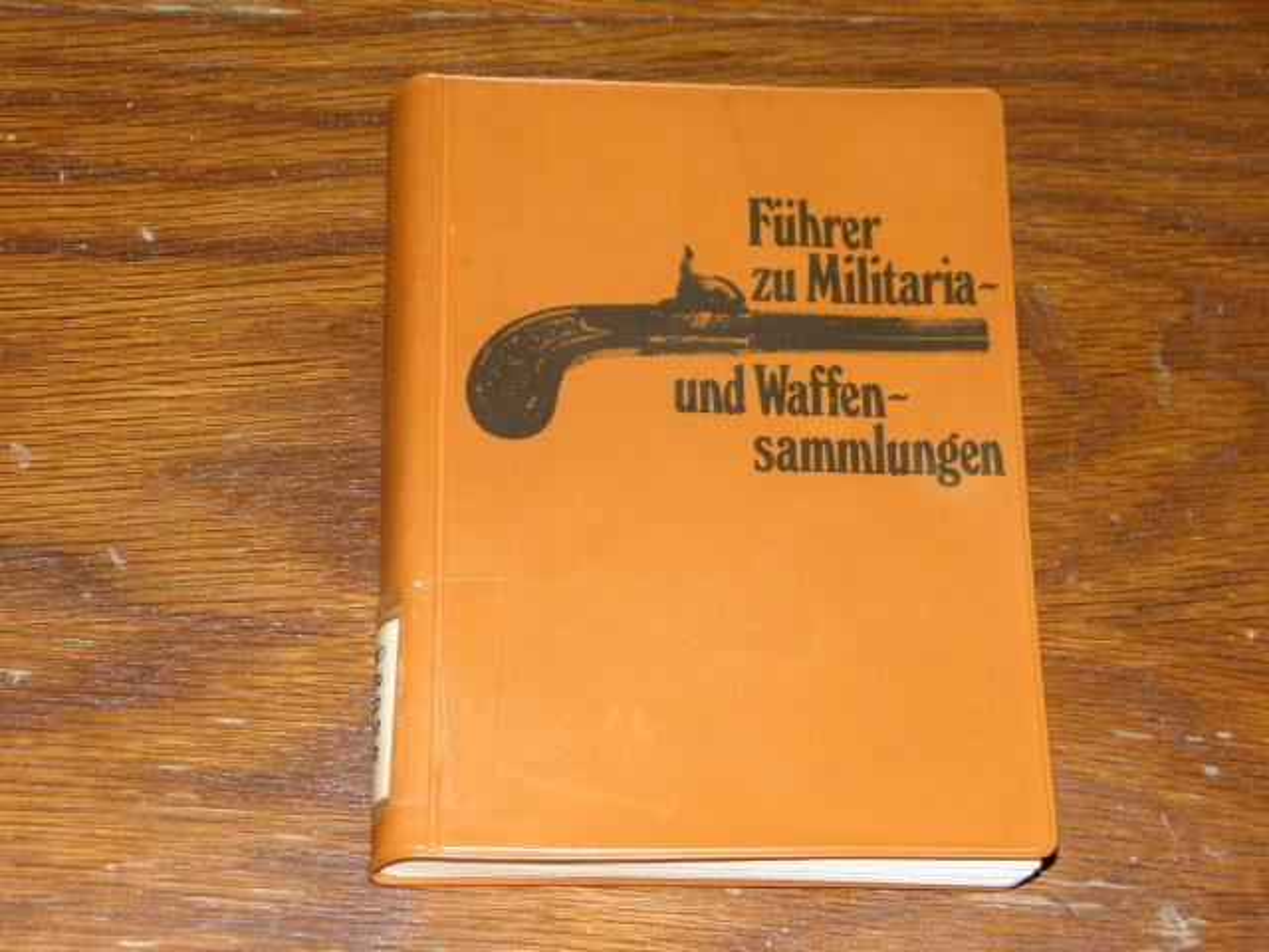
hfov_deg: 22.0
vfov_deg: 16.6
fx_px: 3263
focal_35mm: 89
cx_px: 634
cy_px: 476
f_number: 4.5
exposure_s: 1/160
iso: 100
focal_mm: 16
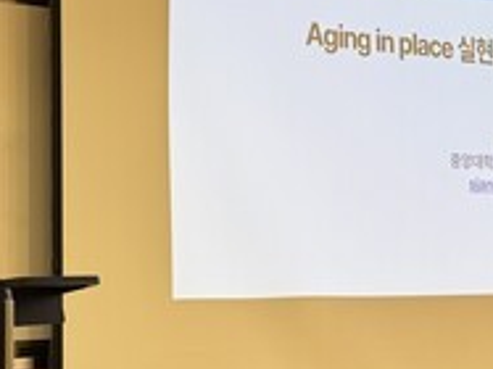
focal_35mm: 77
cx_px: 90
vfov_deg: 19.1
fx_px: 1096
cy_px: 171
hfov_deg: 24.9
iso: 160
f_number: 1.78
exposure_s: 1/120
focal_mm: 6.76
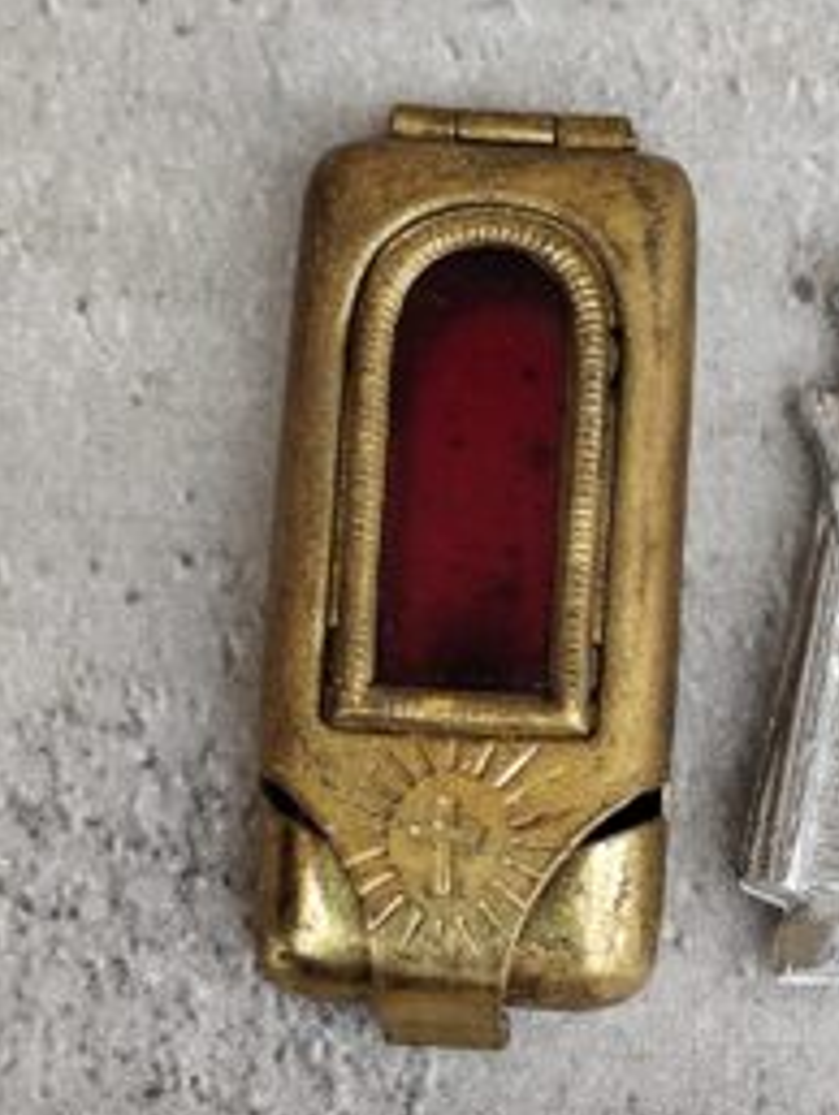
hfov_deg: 10.3
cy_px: 683
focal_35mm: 144
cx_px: 636
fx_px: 4646
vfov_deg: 13.7
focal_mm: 6.19
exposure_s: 1/100
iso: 64
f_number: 1.65
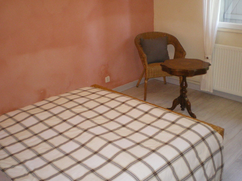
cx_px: 124
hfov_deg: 46.8
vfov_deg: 36.0
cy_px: 87
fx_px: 280
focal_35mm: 40
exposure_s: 1/50
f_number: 3.1
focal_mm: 6.3
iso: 400
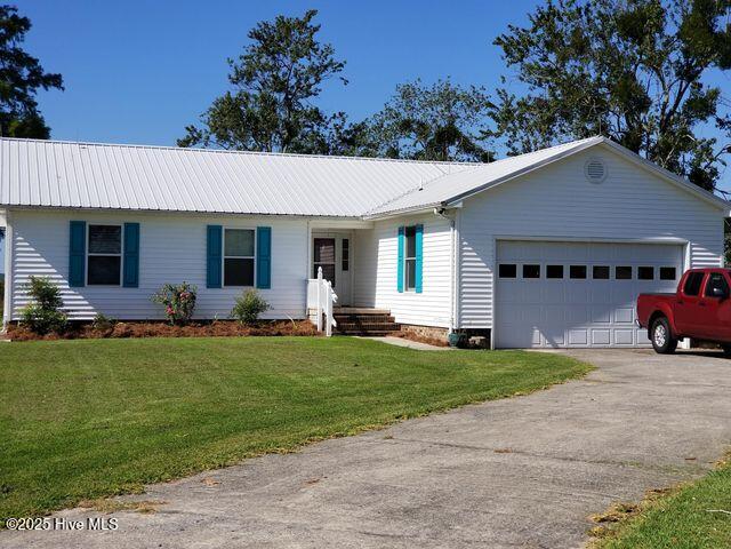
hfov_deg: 36.8
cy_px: 274
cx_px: 366
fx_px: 1098
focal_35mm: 52
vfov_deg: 28.0
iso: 25
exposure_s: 1/1189
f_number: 2.4
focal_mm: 6
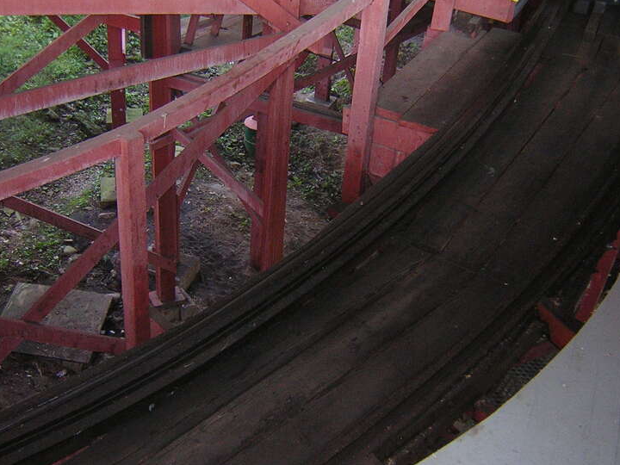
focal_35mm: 40
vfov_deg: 36.0
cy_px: 229
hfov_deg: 46.8
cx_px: 301
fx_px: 716
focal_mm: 4.7
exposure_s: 1/60.1
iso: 400
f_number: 2.6
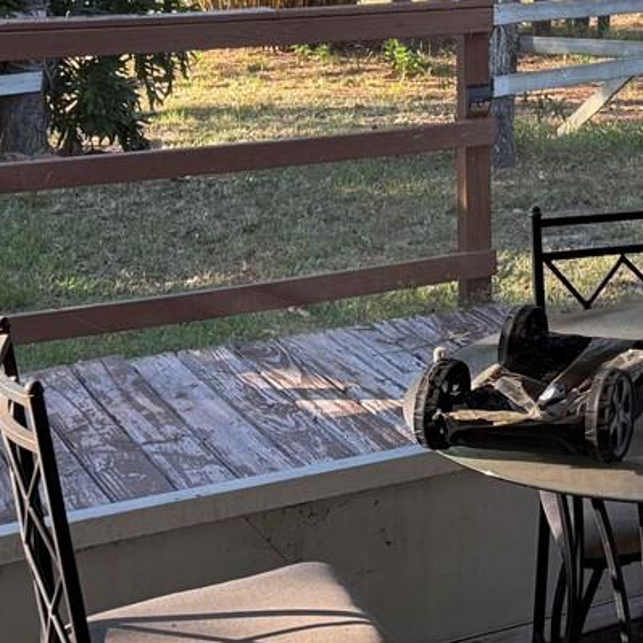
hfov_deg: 18.5
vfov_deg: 18.8
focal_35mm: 85
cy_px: -206
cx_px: 901
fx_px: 1786
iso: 80
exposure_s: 1/230
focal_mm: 6.76
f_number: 1.78
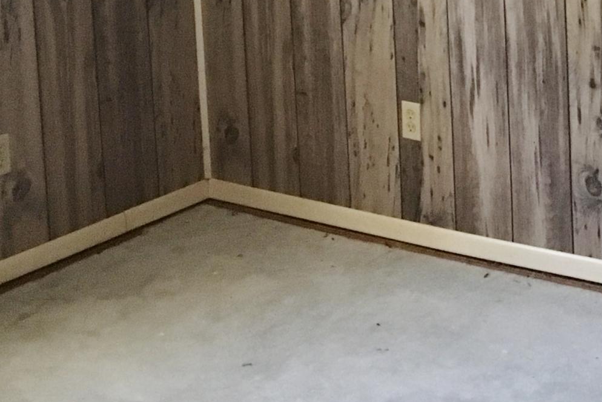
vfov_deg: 14.3
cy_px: -140
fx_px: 1522
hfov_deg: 21.5
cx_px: 618
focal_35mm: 91
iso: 320
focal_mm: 4.15
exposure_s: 1/15
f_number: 2.2
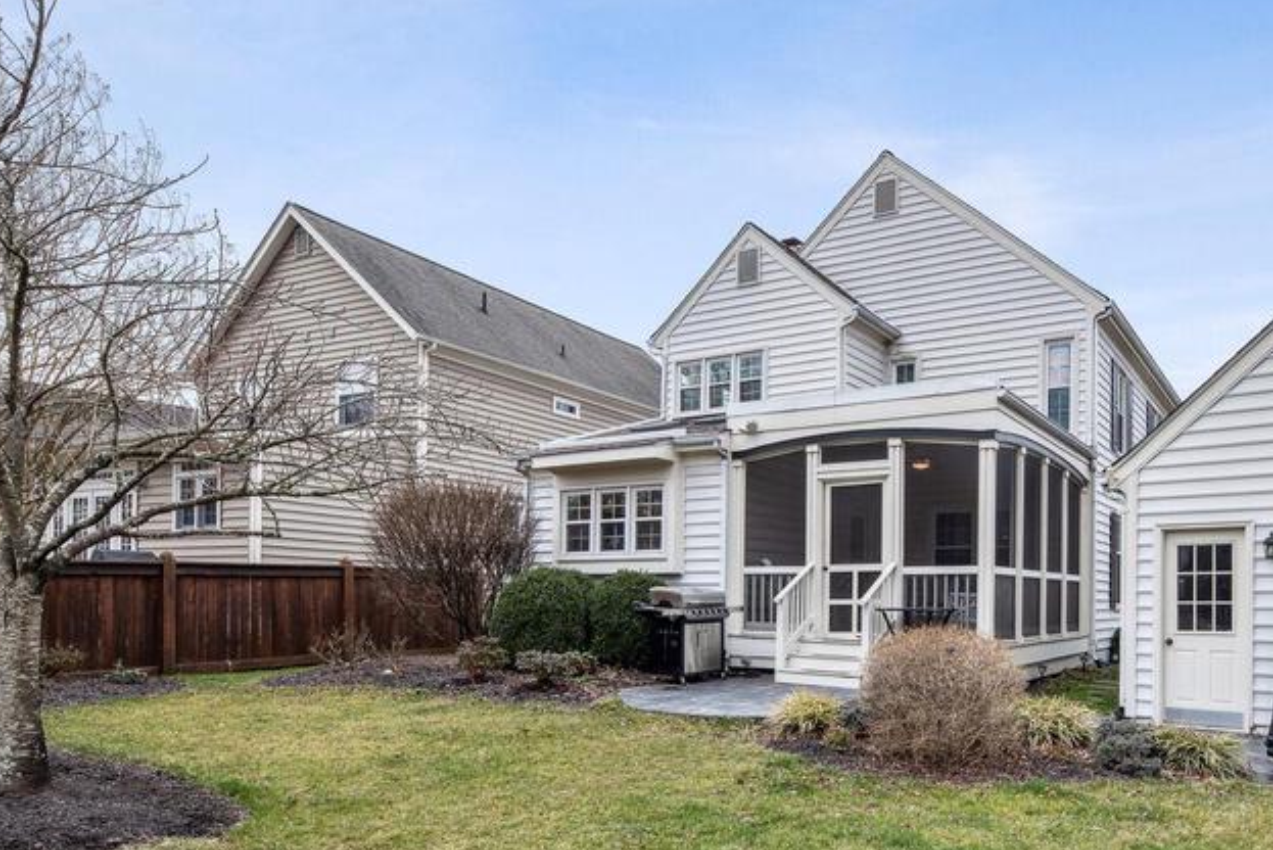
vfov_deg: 54.7
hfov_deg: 73.7
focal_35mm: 23
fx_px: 814
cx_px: 850
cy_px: 514
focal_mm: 14
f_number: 9
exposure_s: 1/100
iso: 100
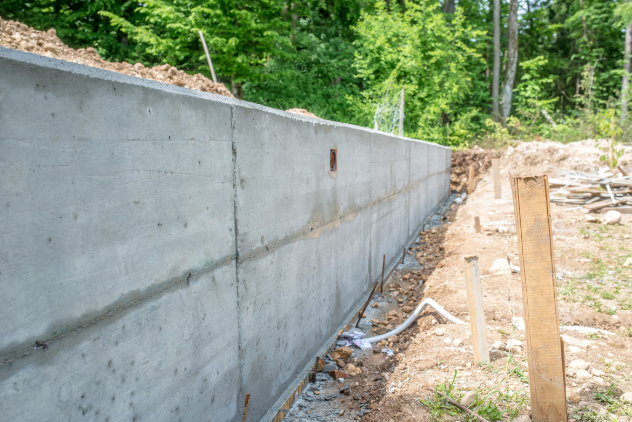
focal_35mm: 35
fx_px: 615
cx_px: 316
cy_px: 211
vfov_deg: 37.9
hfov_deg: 54.4
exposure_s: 1/125
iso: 100
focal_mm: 35
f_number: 7.1
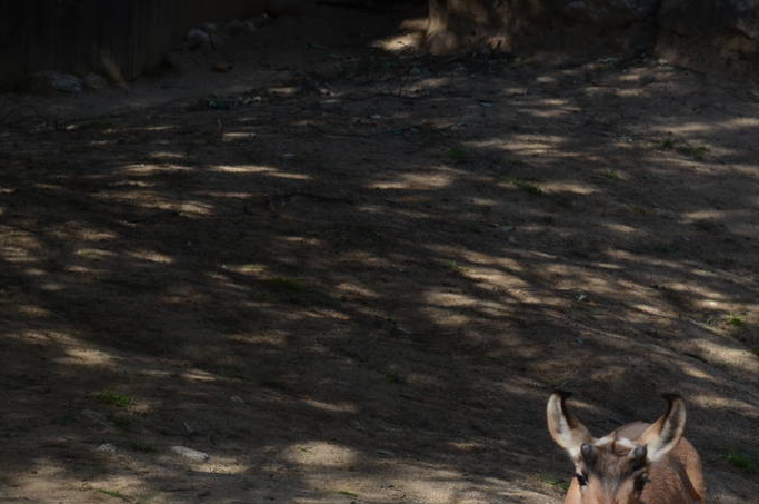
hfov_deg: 10.7
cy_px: 527
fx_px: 4066
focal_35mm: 193
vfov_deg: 7.1
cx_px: 501
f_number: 8
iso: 160
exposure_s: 1/250
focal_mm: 55
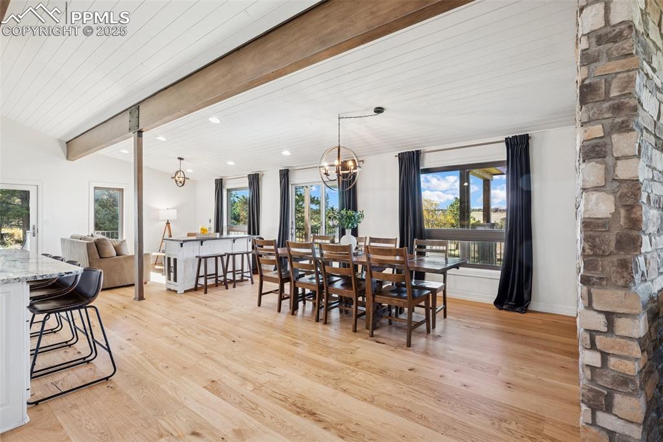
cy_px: 221
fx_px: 313
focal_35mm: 17
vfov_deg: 70.4
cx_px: 332
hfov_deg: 93.3
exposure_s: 1/2
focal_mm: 17
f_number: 11
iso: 100
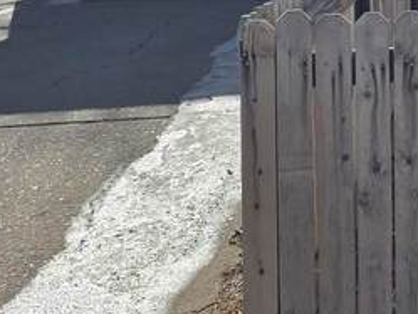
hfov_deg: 14.0
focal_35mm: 118
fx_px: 1426
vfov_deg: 12.2
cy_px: -109
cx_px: 841
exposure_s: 1/7944
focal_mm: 6.25
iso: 40
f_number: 1.7
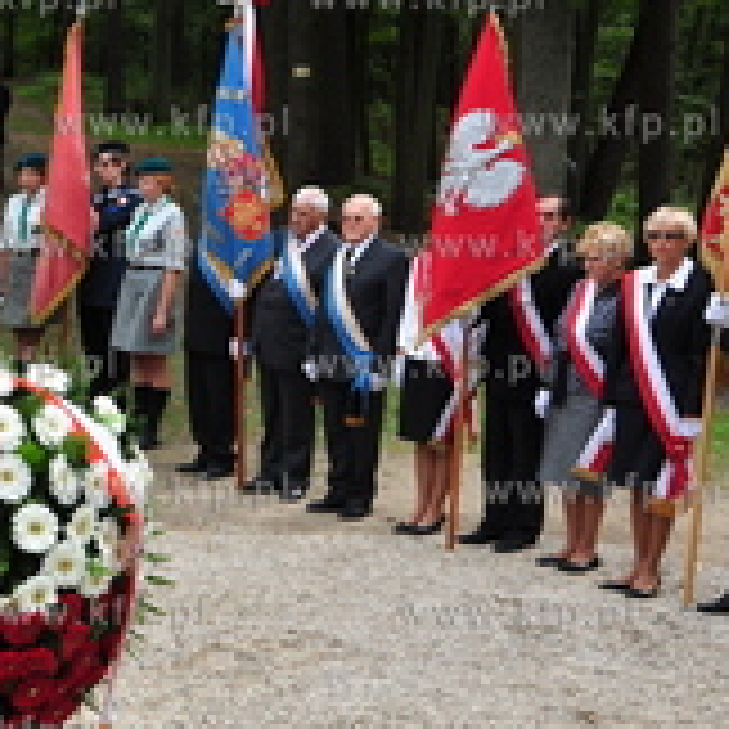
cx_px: -99
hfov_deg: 15.8
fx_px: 2549
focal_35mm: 107
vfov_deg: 16.2
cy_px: 549
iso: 200
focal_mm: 34
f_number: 7.1
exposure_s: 1/200
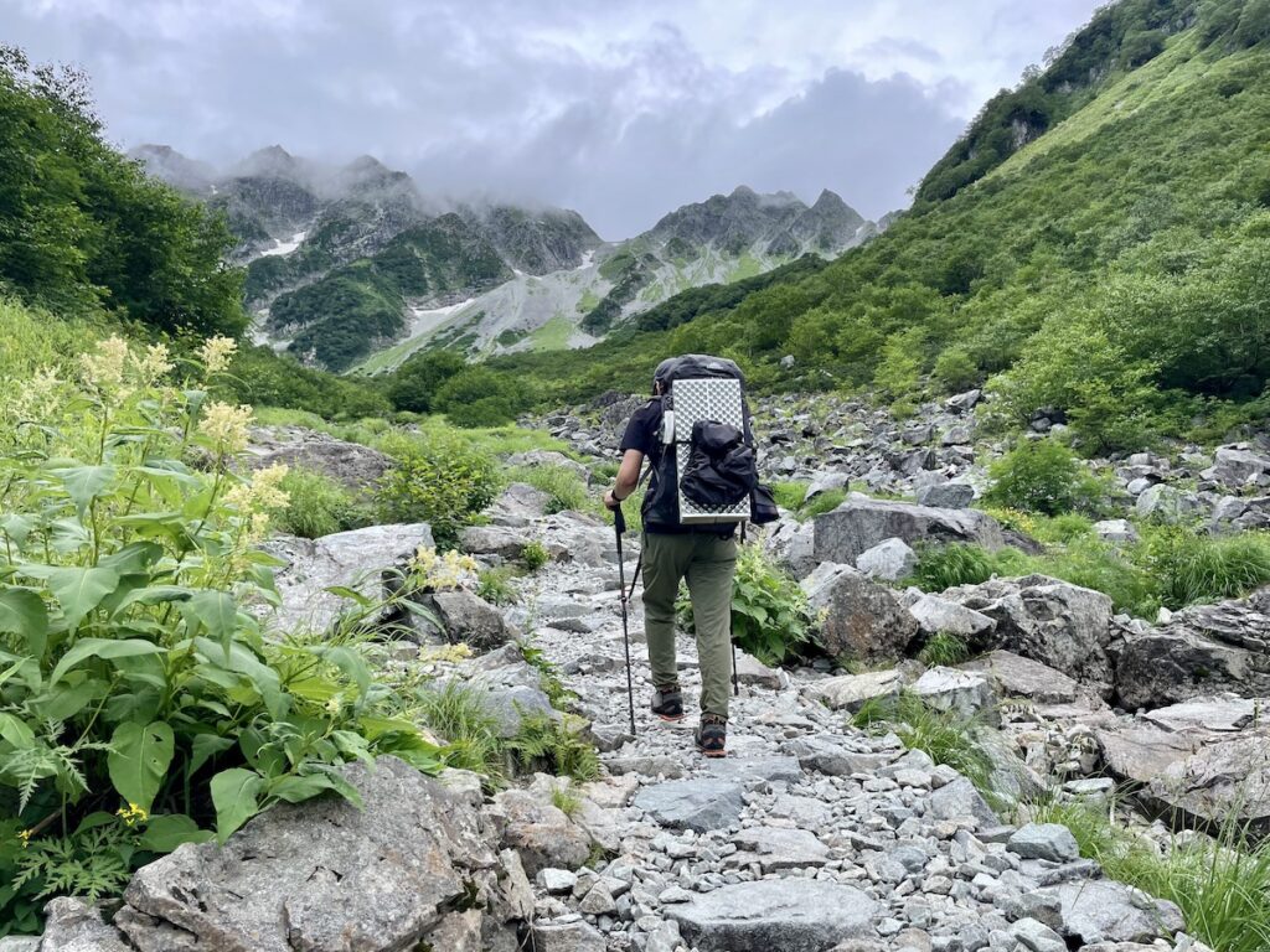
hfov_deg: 67.3
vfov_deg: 53.1
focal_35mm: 26
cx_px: 635
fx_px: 954
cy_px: 476
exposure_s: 1/1159
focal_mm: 4.2
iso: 32
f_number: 1.6
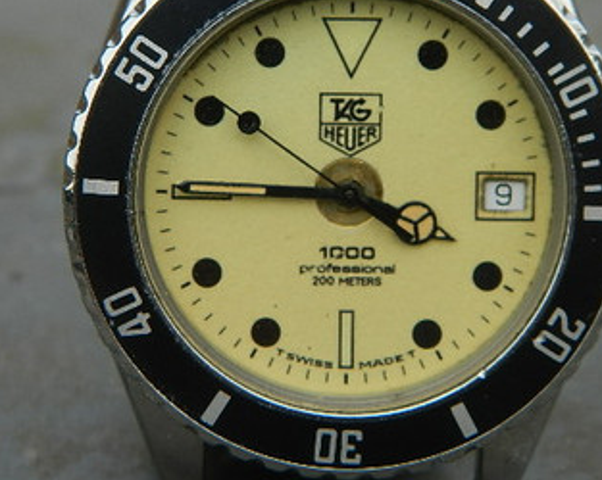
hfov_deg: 14.7
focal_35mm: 131
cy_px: 166
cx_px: 340
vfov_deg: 11.8
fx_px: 2333
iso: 80
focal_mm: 15.1
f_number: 4.2
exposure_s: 1/50
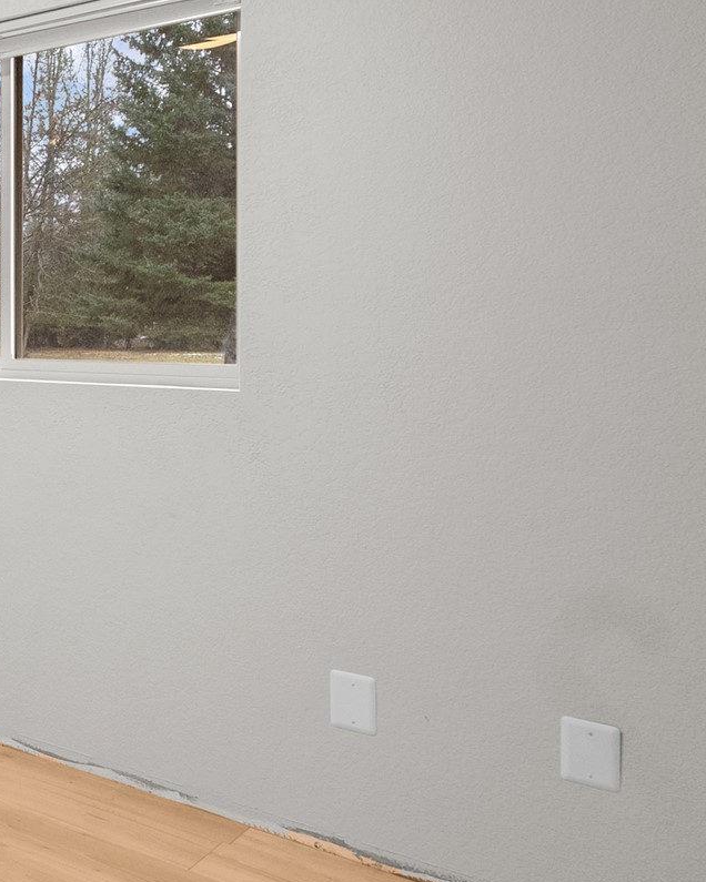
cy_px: 341
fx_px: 1071
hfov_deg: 26.8
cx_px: -336
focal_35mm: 41
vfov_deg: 44.5
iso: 1600
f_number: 5.6
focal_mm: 16
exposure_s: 1/20
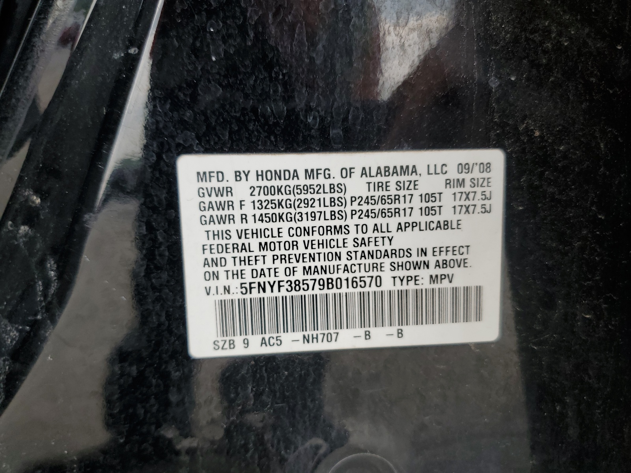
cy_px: 236
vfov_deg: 53.1
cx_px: 316
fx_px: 474
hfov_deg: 67.3
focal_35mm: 26
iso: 50
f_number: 1.5
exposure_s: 1/500
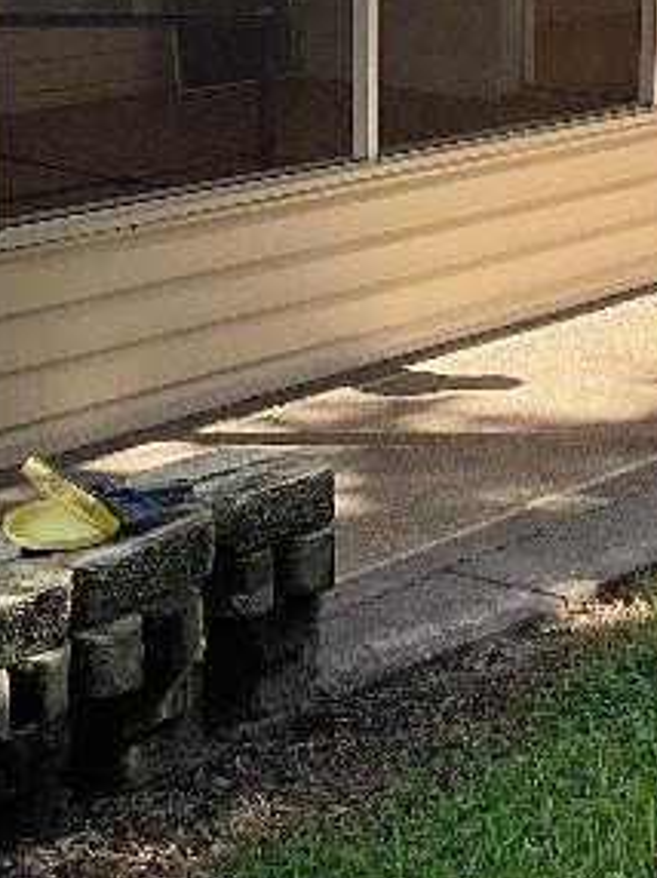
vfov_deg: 18.7
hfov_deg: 14.1
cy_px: 178
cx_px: 605
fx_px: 2636
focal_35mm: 104
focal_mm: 3
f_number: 1.8
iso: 16
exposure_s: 1/264
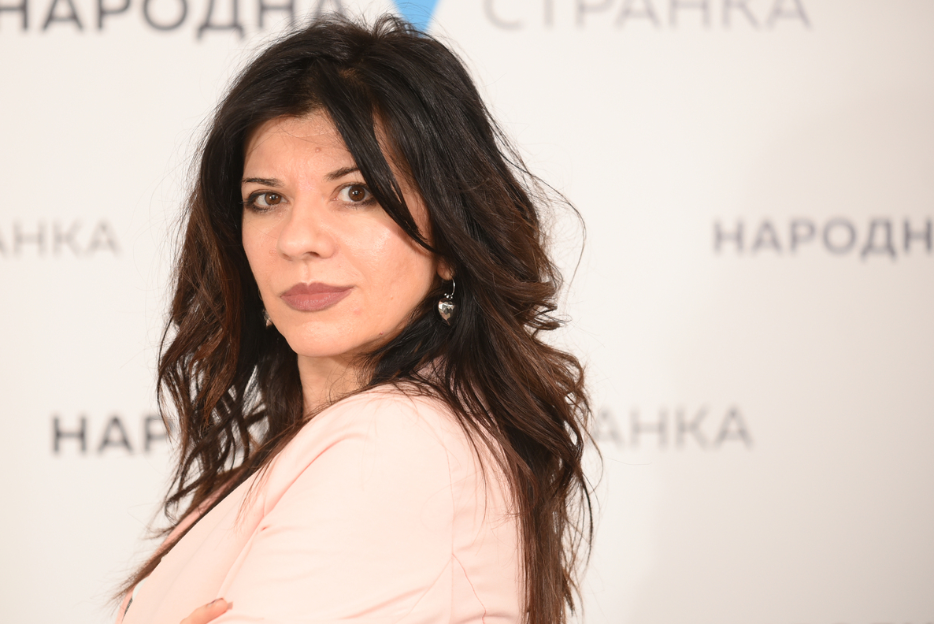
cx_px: 300
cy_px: 313
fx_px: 4646
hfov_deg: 11.5
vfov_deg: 7.7
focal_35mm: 179
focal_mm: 130
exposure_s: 1/320
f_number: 3.2
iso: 800
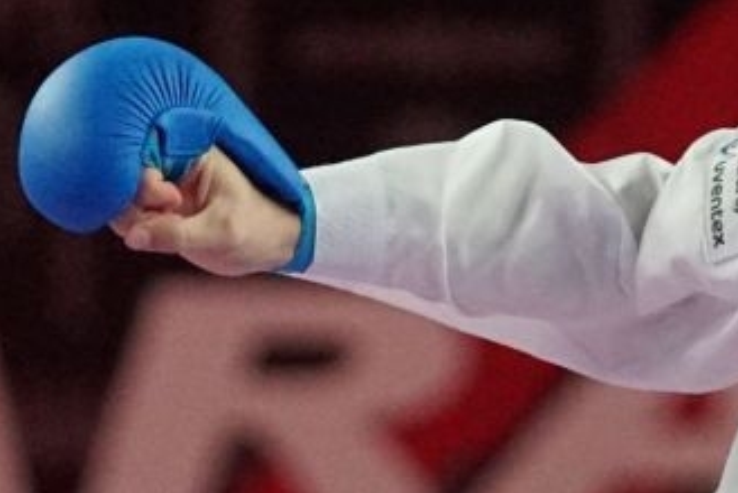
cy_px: 262
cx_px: 397
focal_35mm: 1230
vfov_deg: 1.1
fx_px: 25237
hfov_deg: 1.7
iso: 3200
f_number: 2.8
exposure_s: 1/2000
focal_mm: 150
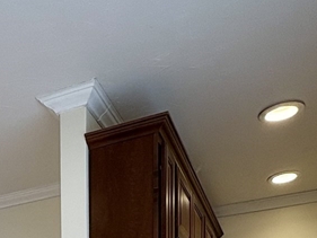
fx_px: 467
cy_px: 395
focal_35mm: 51
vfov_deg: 21.6
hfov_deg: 35.9
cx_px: 53
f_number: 2.2
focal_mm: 2.22
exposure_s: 1/118
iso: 125
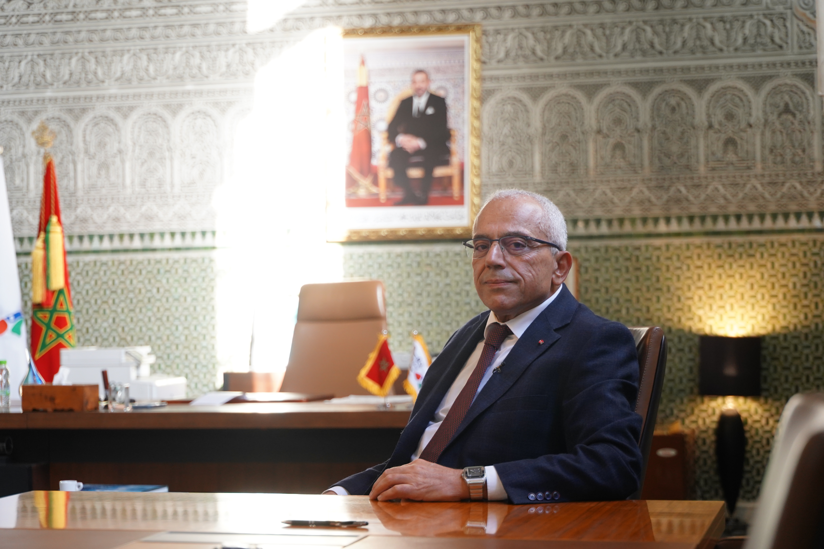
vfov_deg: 17.3
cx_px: 412
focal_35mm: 79
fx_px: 1808
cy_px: 274
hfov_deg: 25.7
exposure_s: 1/160
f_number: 4
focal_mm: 79
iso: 1600
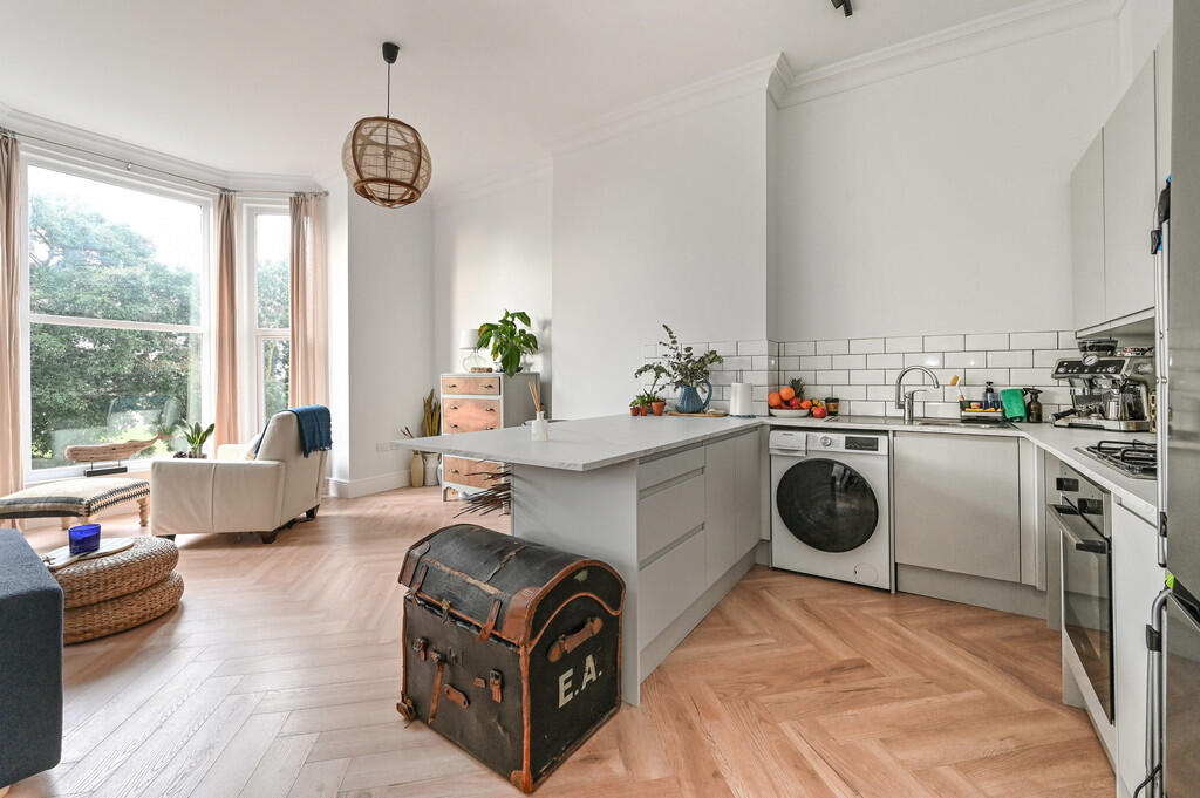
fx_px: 466
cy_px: 399
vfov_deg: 81.1
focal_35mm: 14
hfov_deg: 104.3
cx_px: 600
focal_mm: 14
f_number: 9
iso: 400
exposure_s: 1/10
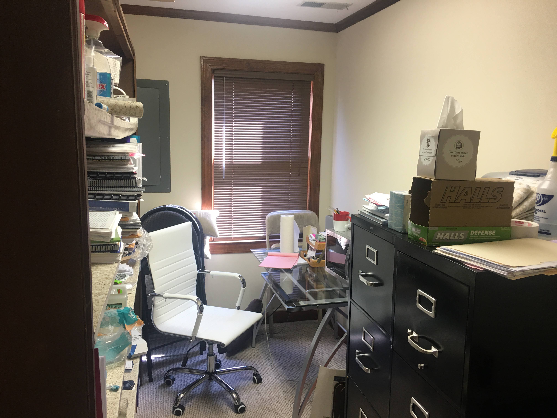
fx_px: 467
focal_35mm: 29
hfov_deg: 61.7
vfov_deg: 48.2
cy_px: 209
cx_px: 278
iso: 25
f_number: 2.2
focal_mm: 4.15
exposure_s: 1/15
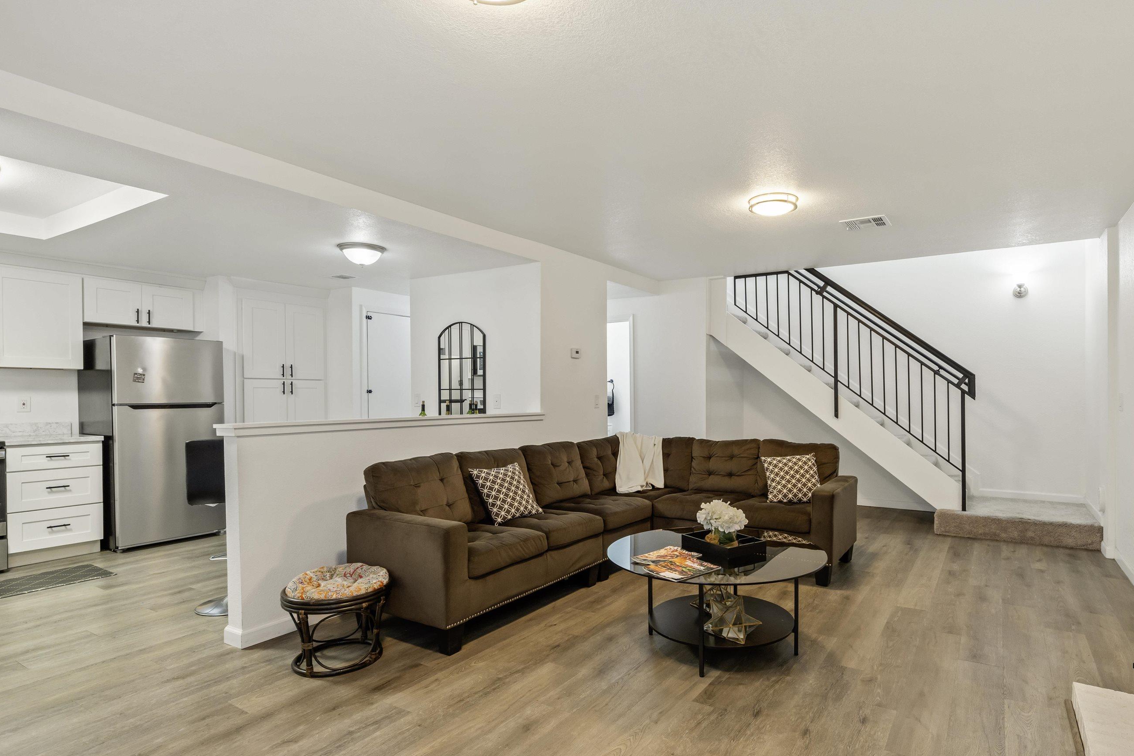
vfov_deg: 64.5
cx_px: 658
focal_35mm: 19
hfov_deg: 86.2
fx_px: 598
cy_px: 406
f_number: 8
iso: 400
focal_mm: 16
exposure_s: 1/6
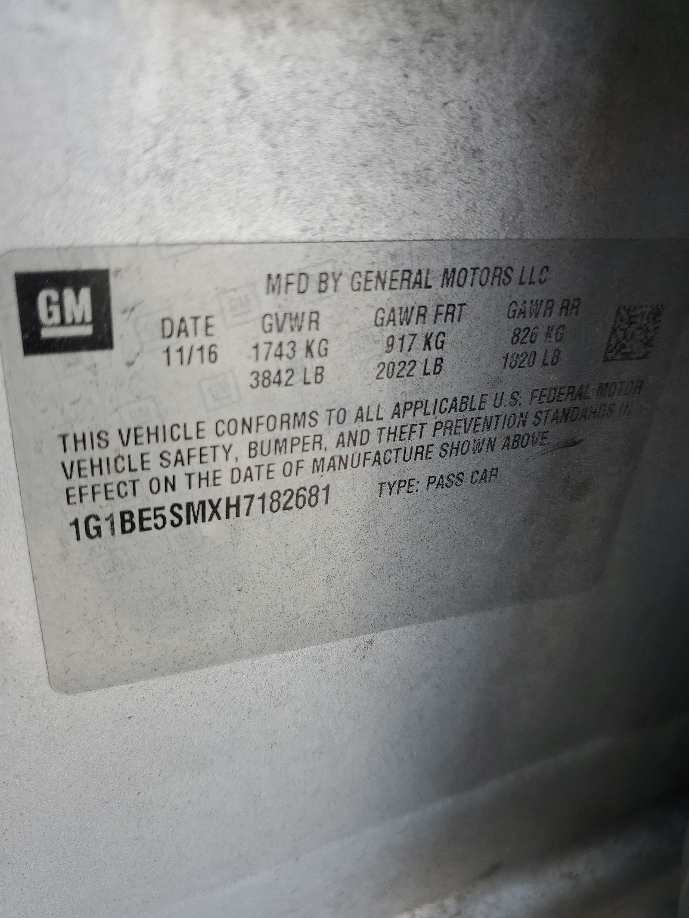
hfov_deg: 53.1
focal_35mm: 26
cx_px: 344
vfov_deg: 67.3
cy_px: 459
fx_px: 690
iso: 50
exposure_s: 1/278
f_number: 1.5
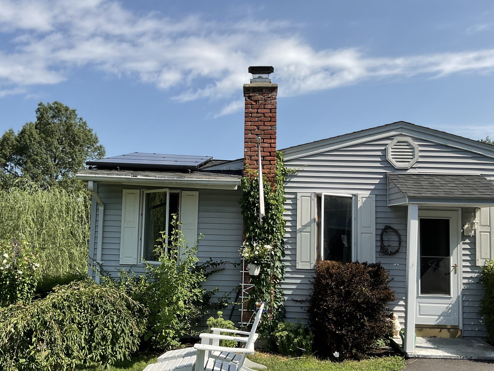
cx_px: 238
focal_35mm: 34
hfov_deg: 53.9
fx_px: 485
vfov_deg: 41.7
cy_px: 214
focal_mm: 3
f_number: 1.8
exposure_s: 1/1451
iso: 16
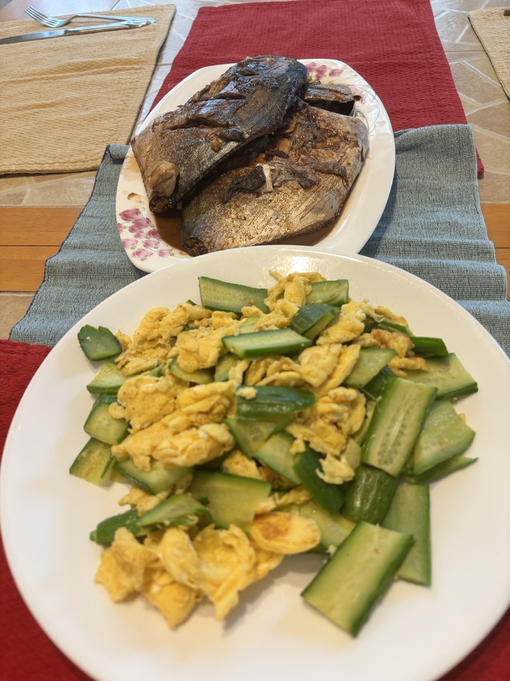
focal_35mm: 26
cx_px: 255
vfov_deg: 67.3
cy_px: 340
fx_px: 511
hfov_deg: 53.1
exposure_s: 1/60
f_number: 1.6
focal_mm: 5.96
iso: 125
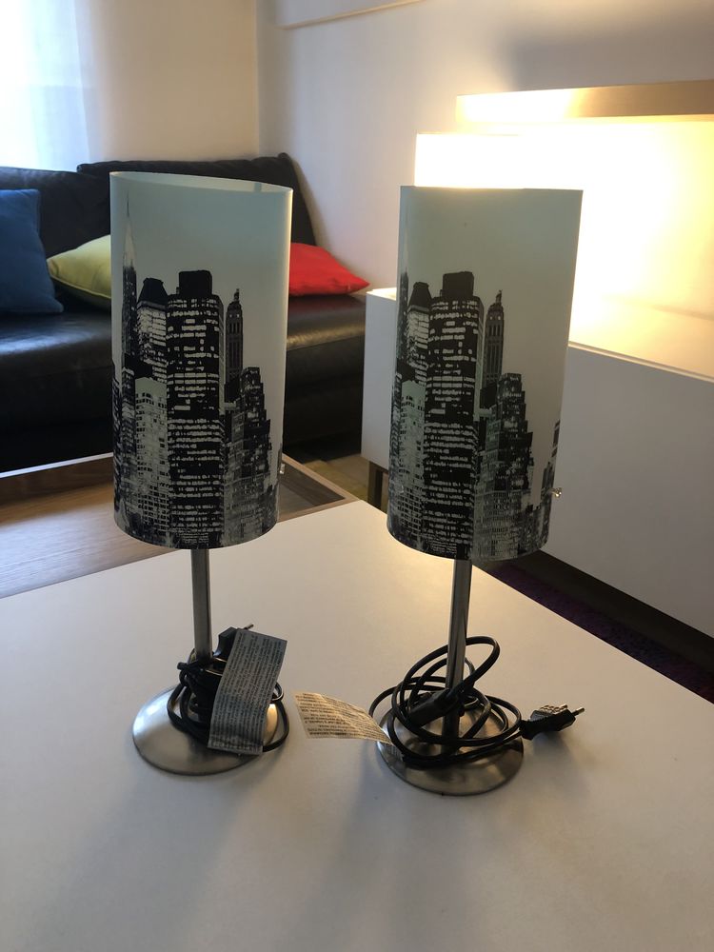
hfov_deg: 49.7
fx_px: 770
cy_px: 476
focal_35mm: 28
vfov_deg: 63.4
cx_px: 357
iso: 64
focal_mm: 3.99
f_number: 1.8
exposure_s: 1/17
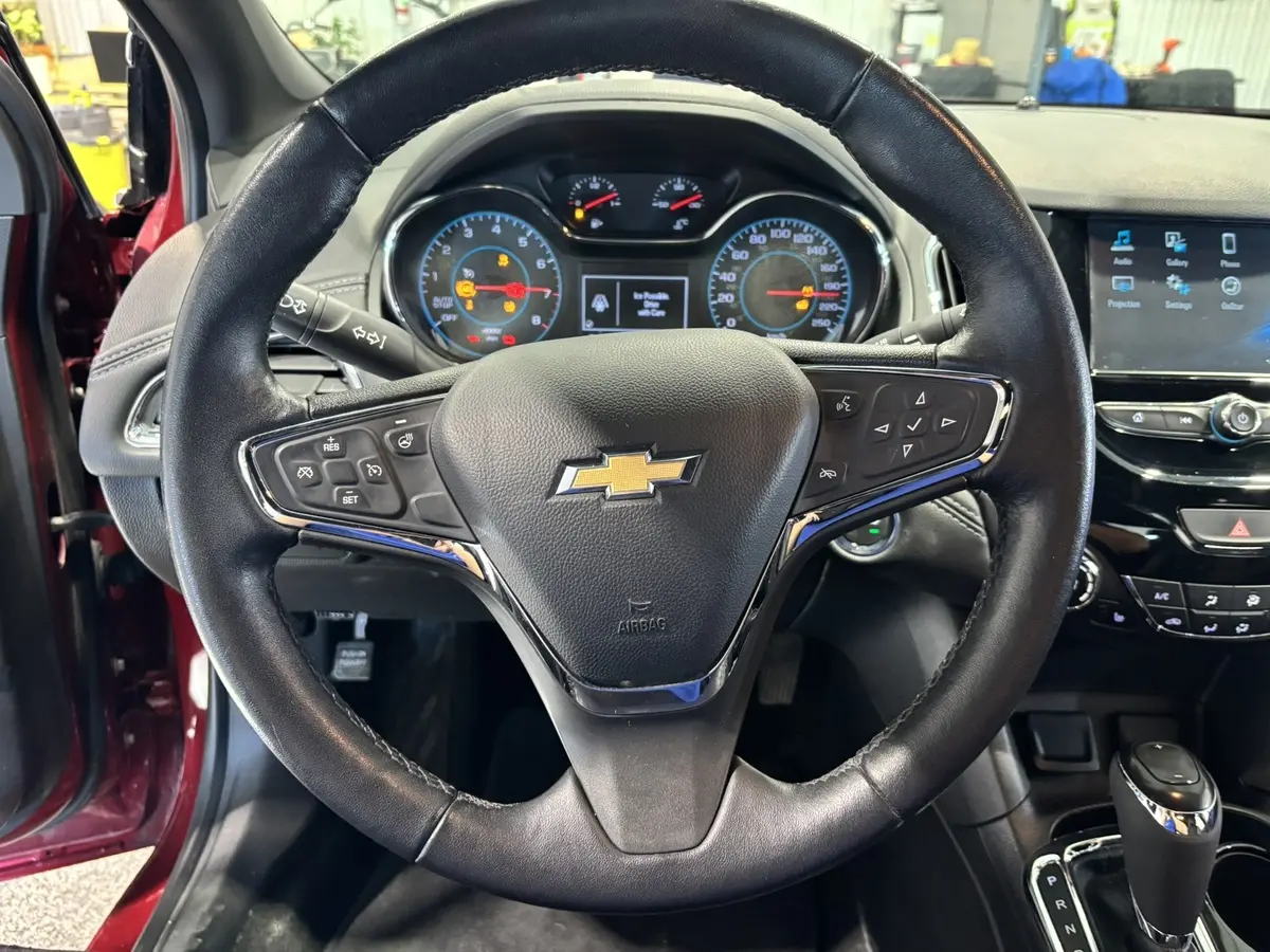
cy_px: 476
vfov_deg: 53.1
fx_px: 954
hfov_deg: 67.3
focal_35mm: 26
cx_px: 635
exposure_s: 1/41
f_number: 1.6
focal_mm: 5.96
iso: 500
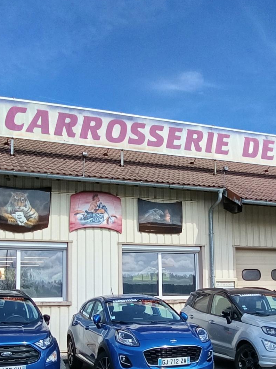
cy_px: 246
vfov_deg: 60.2
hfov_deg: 47.7
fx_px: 308
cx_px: 174
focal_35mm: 29
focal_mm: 1.65
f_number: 2.2
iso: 52
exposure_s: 1/759
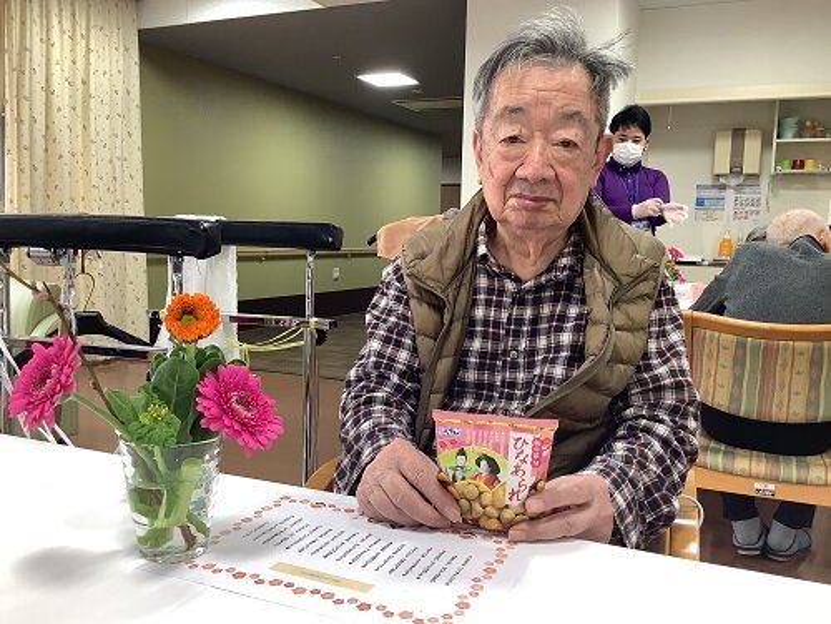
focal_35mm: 31
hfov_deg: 58.4
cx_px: 416
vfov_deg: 45.4
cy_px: 312
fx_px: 744
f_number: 2.4
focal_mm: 3.3
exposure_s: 1/50
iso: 80
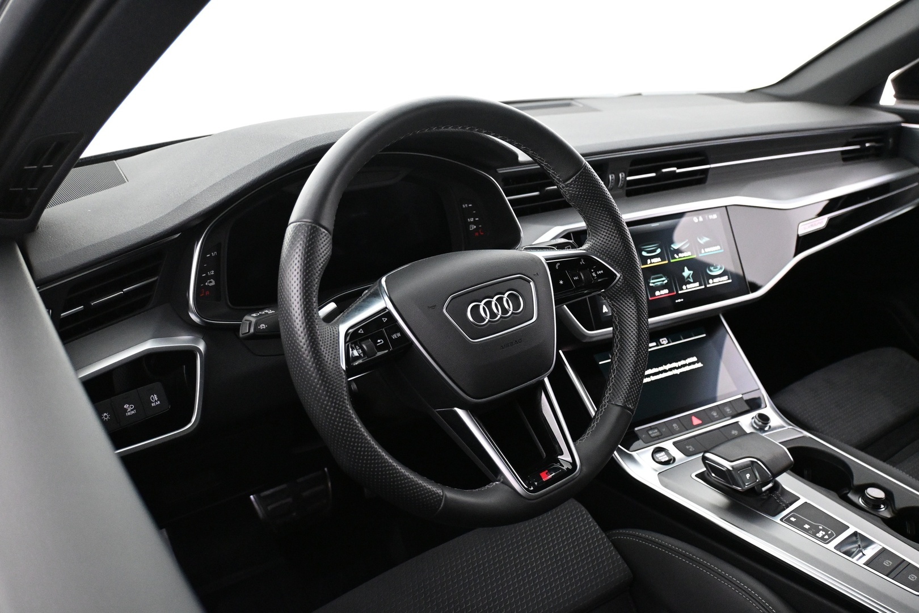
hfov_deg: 59.5
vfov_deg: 41.7
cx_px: 460
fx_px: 804
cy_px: 306
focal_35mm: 32
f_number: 4
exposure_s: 1/40
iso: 4000
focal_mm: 21
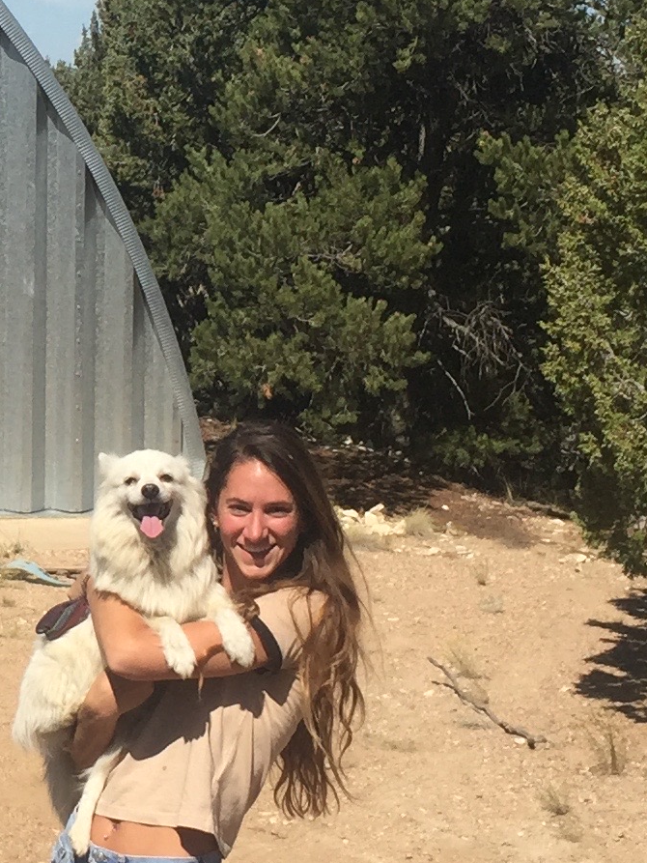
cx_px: -203
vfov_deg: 18.5
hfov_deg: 13.4
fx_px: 2641
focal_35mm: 106
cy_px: 312
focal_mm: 4.15
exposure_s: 1/3049
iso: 32
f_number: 2.2
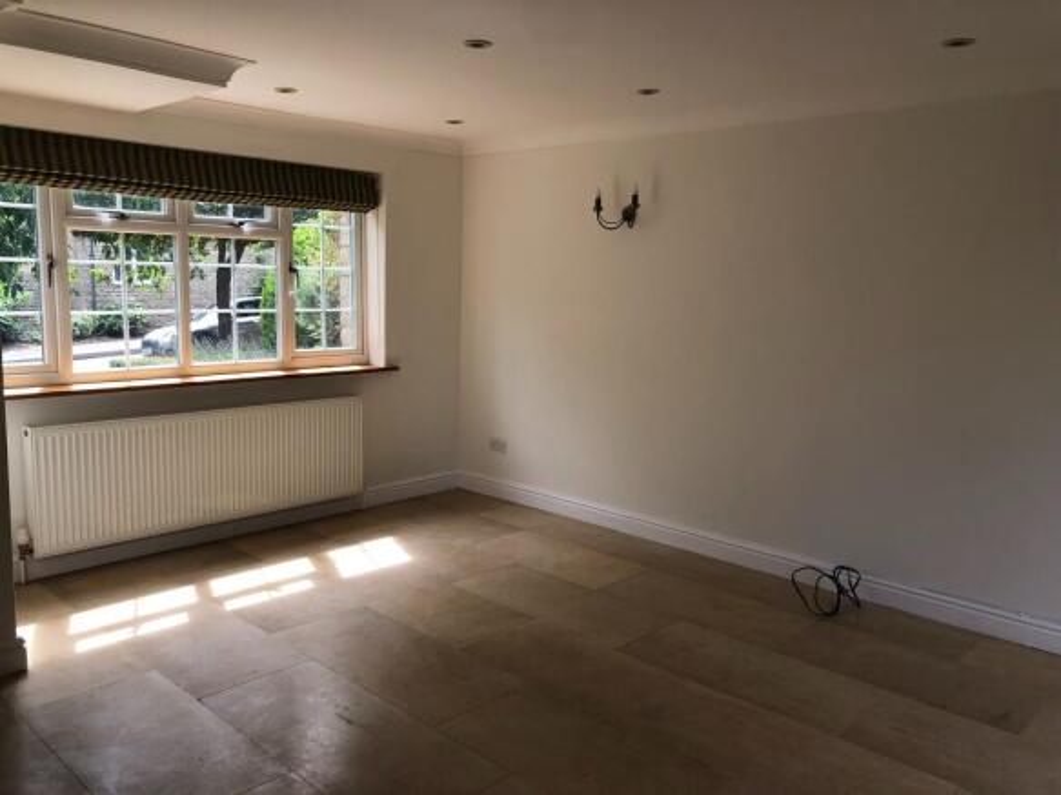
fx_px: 858
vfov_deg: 49.7
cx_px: 530
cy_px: 398
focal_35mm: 28
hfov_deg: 63.5
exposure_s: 1/177
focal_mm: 4
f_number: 1.8
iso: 20
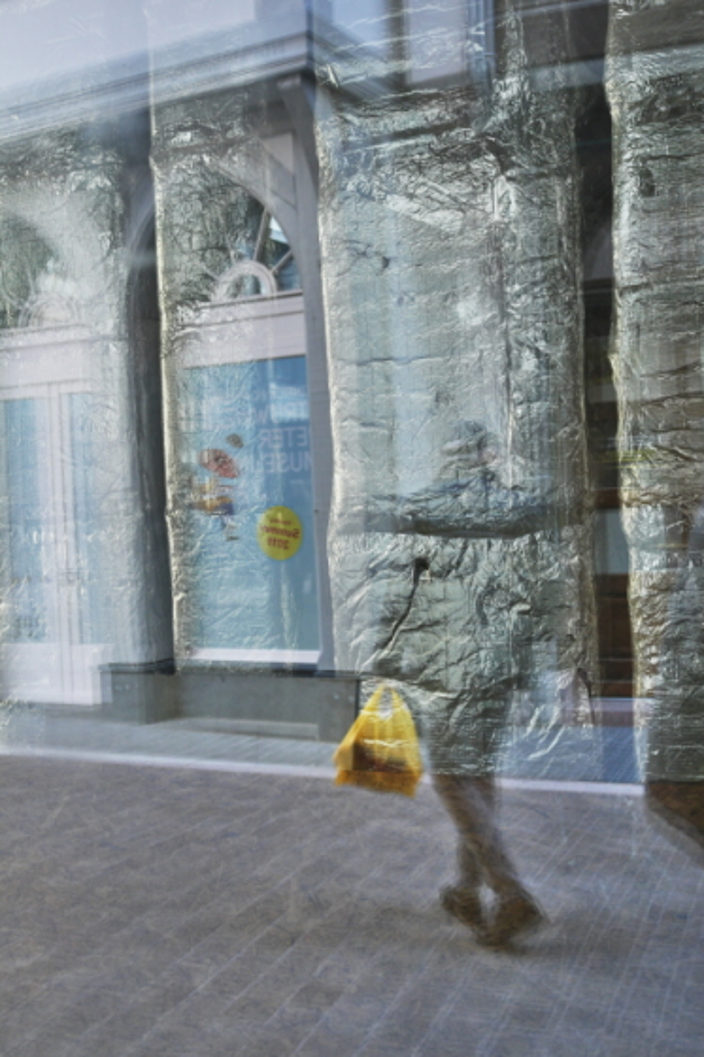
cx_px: 352
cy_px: 528
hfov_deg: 32.6
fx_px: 1203
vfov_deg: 47.4
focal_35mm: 41
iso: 200
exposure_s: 1/60
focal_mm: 27
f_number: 6.4
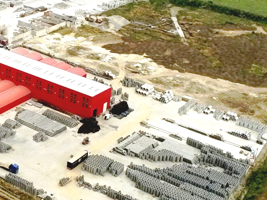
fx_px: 656
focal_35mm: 85
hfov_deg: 22.2
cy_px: 110
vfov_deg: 17.4
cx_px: 4
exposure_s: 1/940
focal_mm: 4
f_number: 2.4
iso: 100
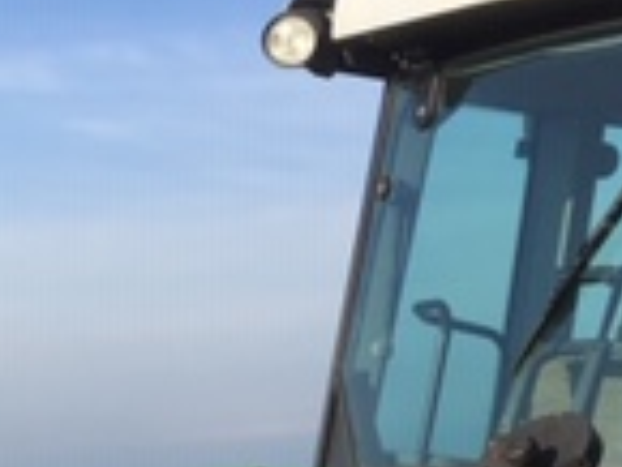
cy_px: 960
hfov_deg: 15.0
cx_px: -43
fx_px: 2302
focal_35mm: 128
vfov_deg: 10.6
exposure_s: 1/1261
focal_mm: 4.15
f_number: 2.2
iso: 25
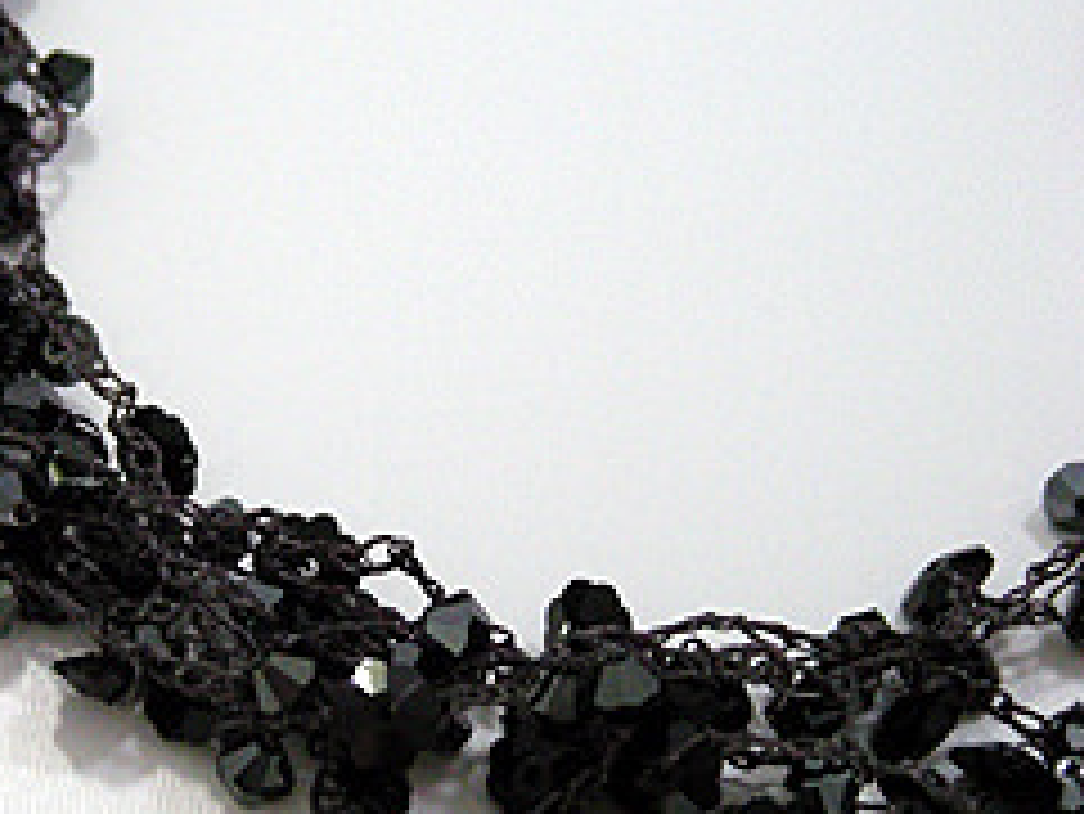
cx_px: 225
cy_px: 331
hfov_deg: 15.9
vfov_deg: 12.1
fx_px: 3854
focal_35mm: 123
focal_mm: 12.3
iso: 386
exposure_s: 1/52.3
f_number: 3.9
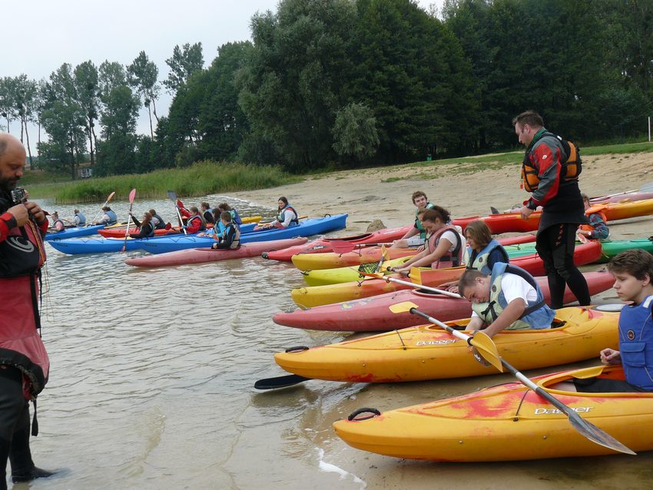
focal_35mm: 43
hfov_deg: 43.8
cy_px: 245
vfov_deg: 33.6
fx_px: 811
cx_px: 326
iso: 100
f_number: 4.5
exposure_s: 1/200
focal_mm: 7.1
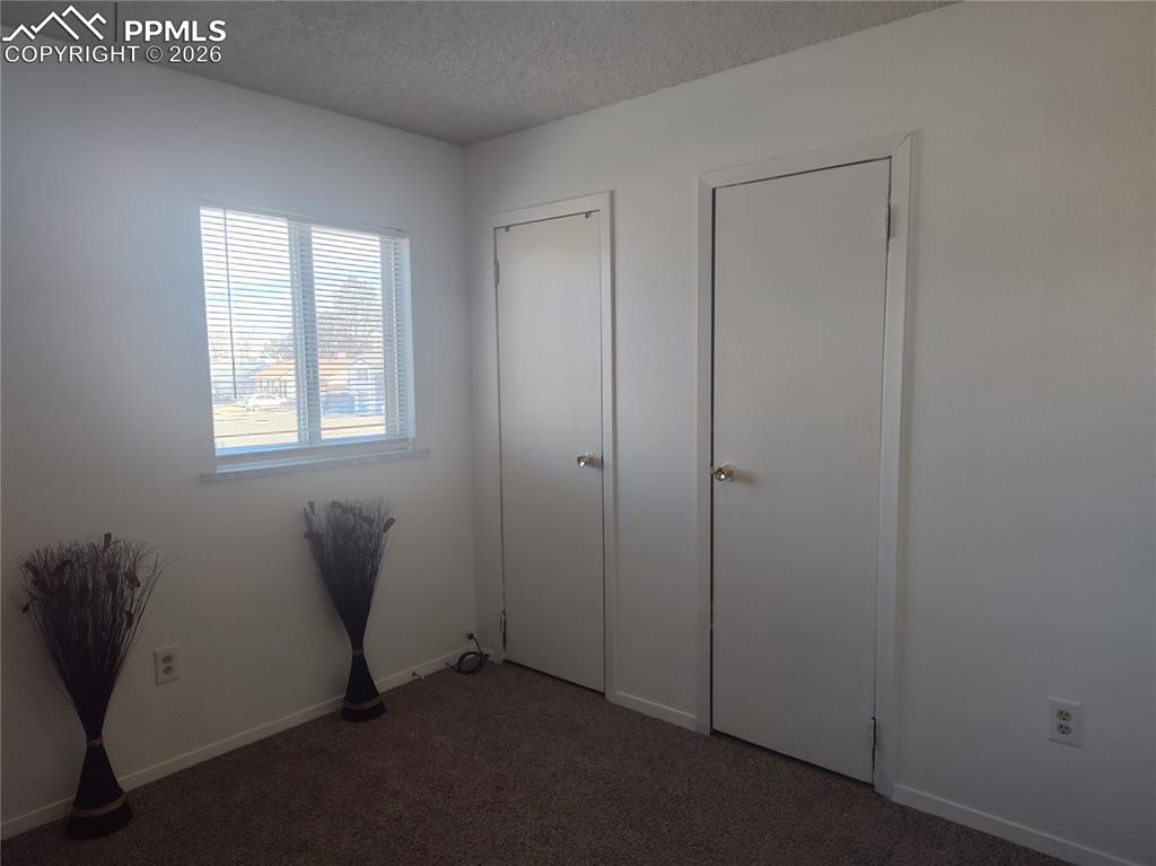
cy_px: 433
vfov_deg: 58.8
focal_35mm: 23
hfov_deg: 74.0
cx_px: 578
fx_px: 768
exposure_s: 1/120
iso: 182
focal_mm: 5.56
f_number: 1.8
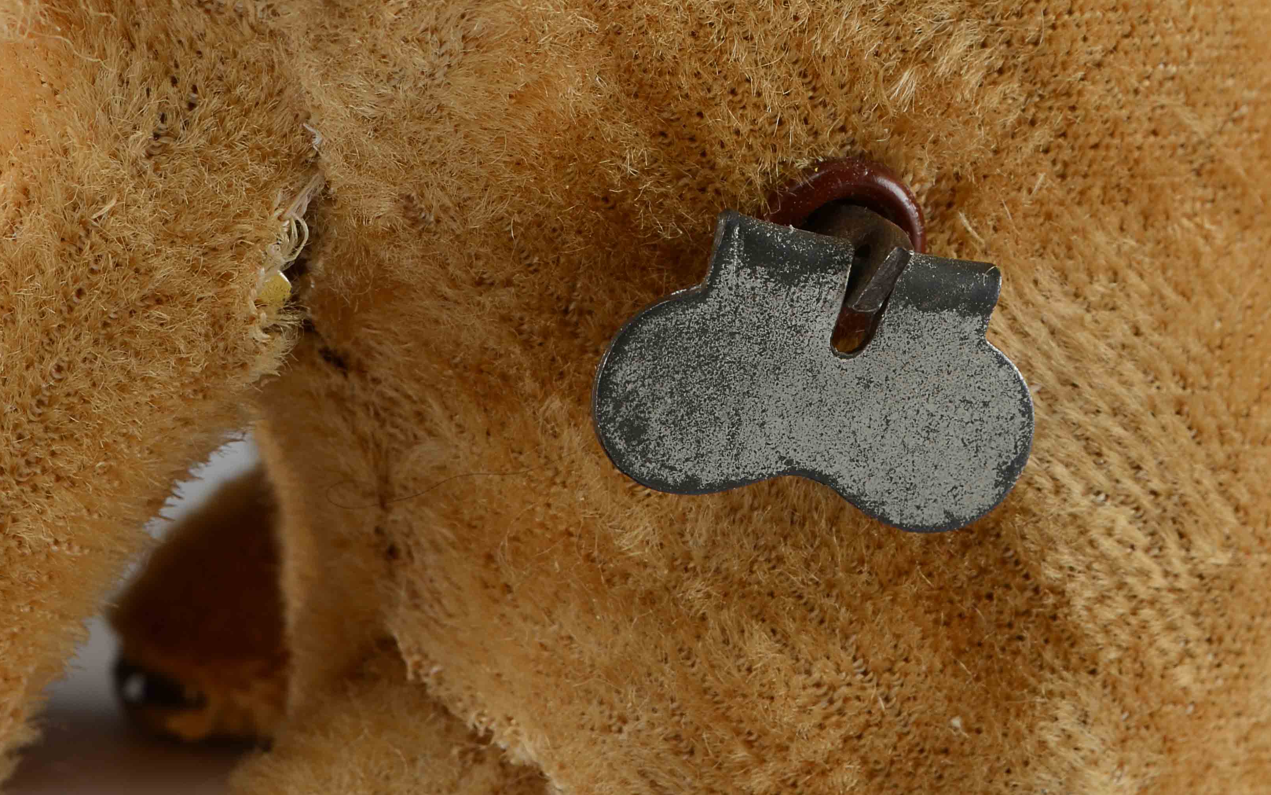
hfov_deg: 16.3
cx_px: 639
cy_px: 288
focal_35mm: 128
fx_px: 4426
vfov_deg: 10.3
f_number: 14
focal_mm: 55
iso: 100
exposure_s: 1/80
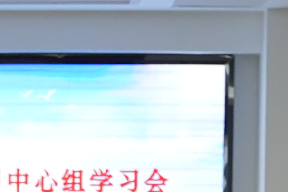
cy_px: 550
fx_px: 1872
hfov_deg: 8.7
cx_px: -6
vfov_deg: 5.5
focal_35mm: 234
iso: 1000
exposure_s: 1/160
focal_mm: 24
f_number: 4
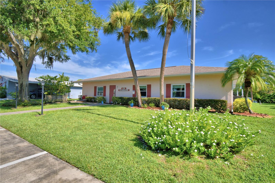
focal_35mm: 18
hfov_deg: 90.0
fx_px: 137
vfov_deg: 67.4
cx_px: 138
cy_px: 92
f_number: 4.8
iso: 100
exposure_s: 1/1000
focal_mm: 12
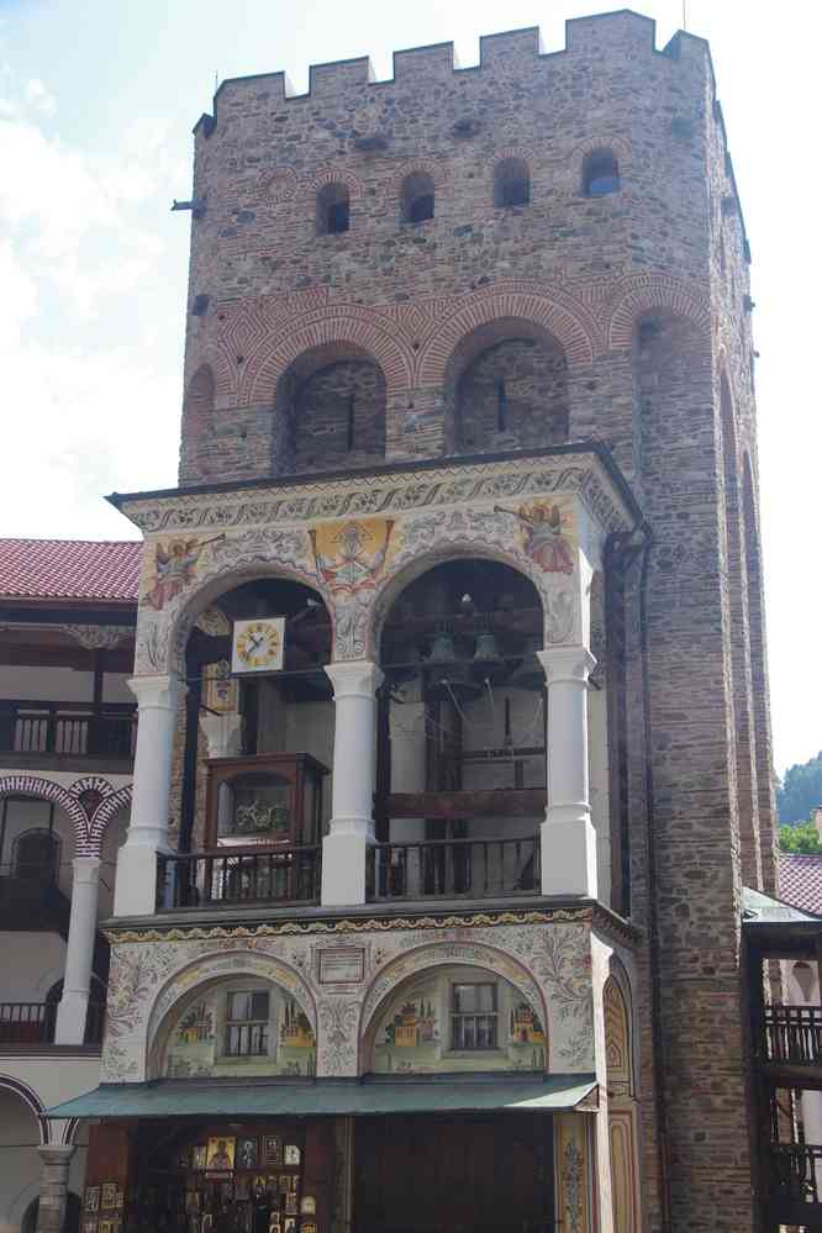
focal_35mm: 52
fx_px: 1798
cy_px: 616
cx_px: 411
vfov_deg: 37.9
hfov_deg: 25.8
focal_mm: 35
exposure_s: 1/80
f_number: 9
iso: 200
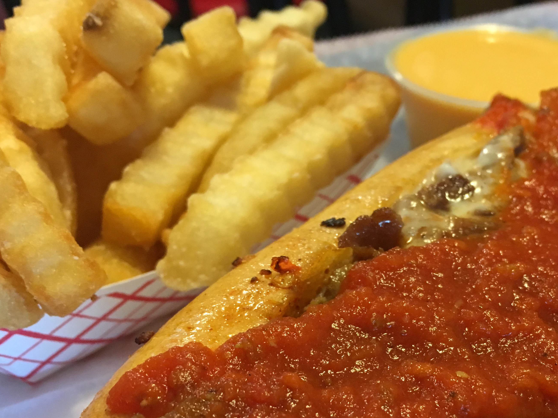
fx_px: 725
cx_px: 383
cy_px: 321
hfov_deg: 41.4
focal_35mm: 45
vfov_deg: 31.5
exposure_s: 1/30
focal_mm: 4.15
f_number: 2.2
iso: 160
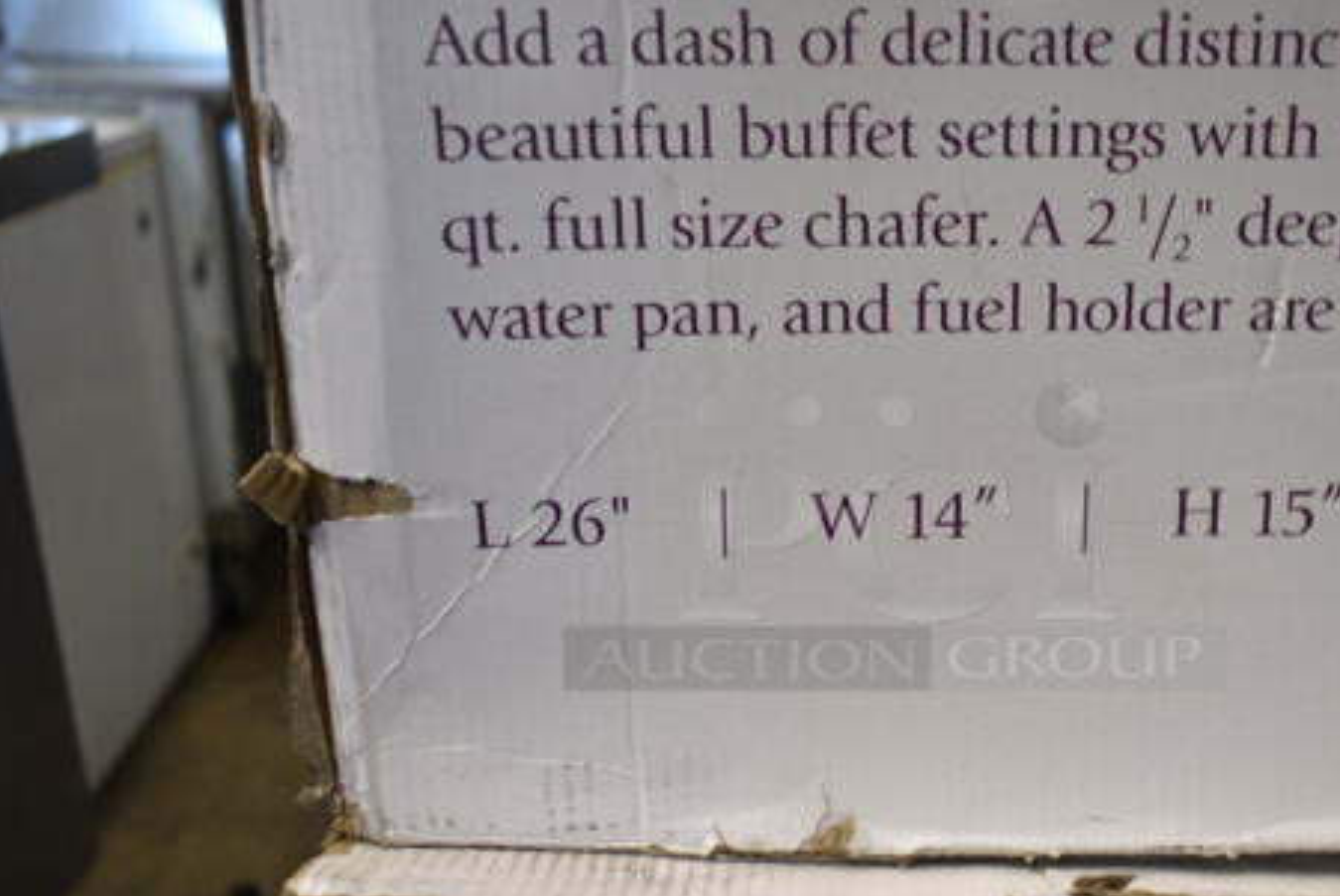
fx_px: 1590
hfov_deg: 45.0
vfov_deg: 31.4
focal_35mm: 43
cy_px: 533
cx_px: 896
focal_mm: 21
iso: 250
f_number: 3.8
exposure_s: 1/30
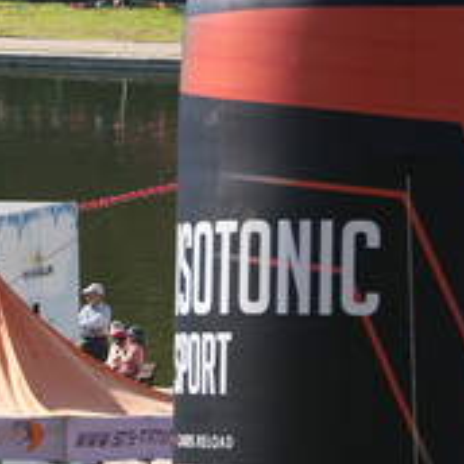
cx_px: -275
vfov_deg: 4.0
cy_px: 266
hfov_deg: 4.0
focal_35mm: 433
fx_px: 6567
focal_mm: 137
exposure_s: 1/800
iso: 320
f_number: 5.6
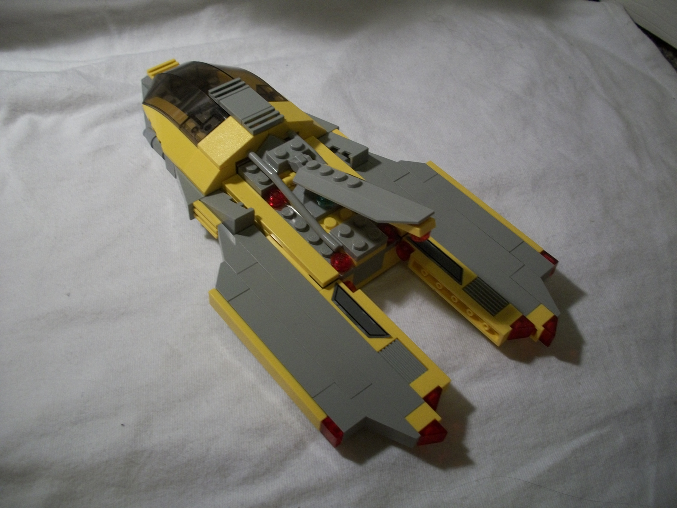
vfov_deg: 40.7
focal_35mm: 35
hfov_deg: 52.6
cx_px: 338
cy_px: 254
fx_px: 685
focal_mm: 6.3
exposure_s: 1/30
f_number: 3.1
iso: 122
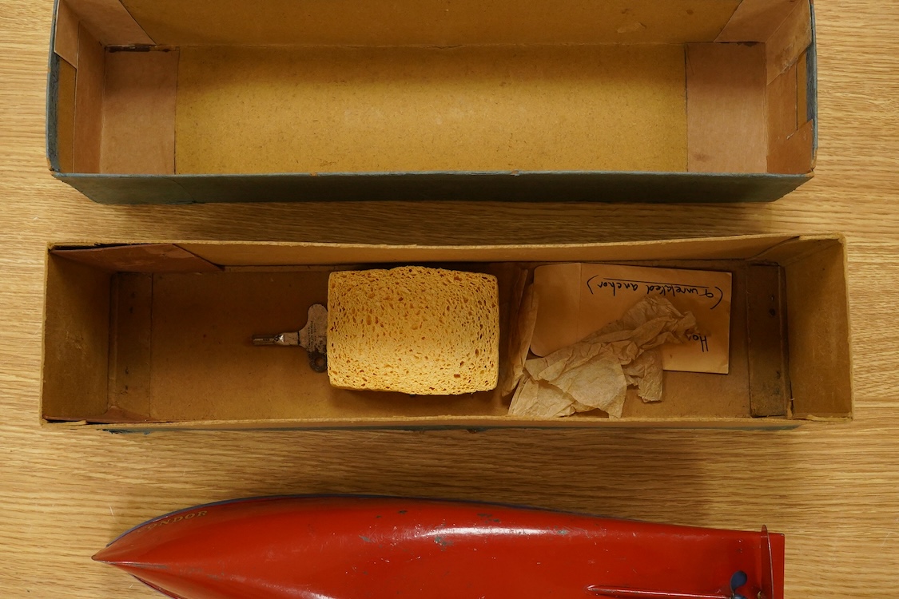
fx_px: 1124
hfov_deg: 43.6
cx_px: 450
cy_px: 300
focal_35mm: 45
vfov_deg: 29.9
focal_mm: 30
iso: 2500
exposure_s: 1/160
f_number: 10
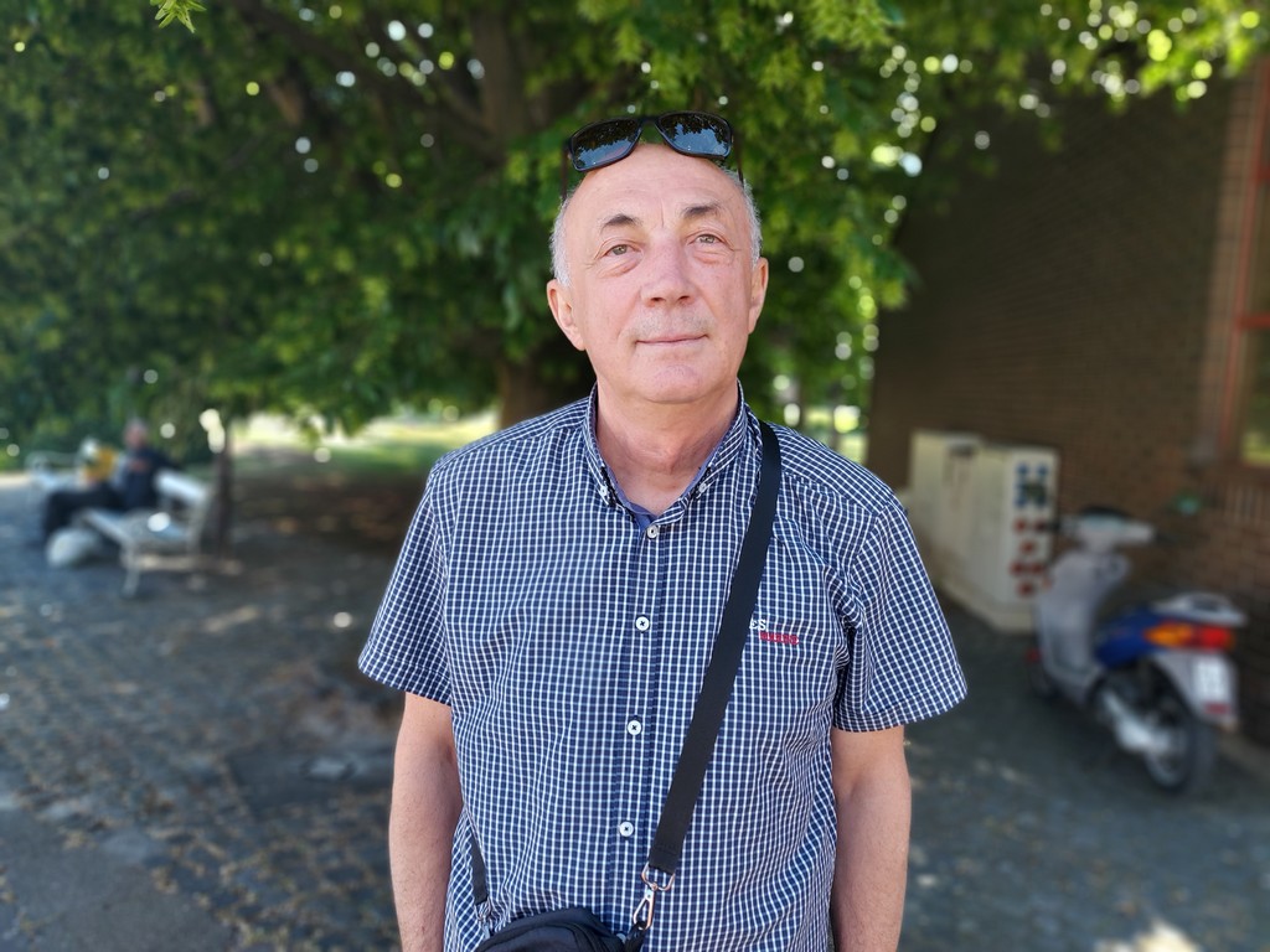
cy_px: 476
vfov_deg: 56.8
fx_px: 881
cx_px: 635
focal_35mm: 24
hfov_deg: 71.6
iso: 40
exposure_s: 1/120
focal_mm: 5.23
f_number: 1.8
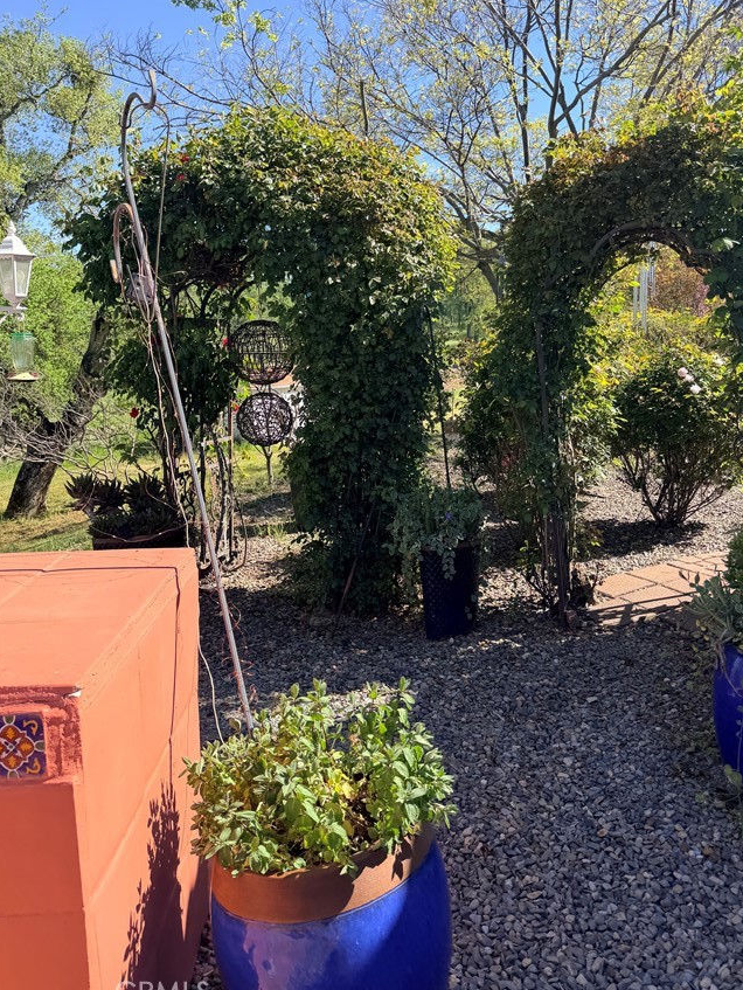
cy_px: 410
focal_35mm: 29
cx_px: 408
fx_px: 829
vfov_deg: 61.3
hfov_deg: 48.2
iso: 80
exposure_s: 1/1689
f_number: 1.78
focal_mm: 6.76
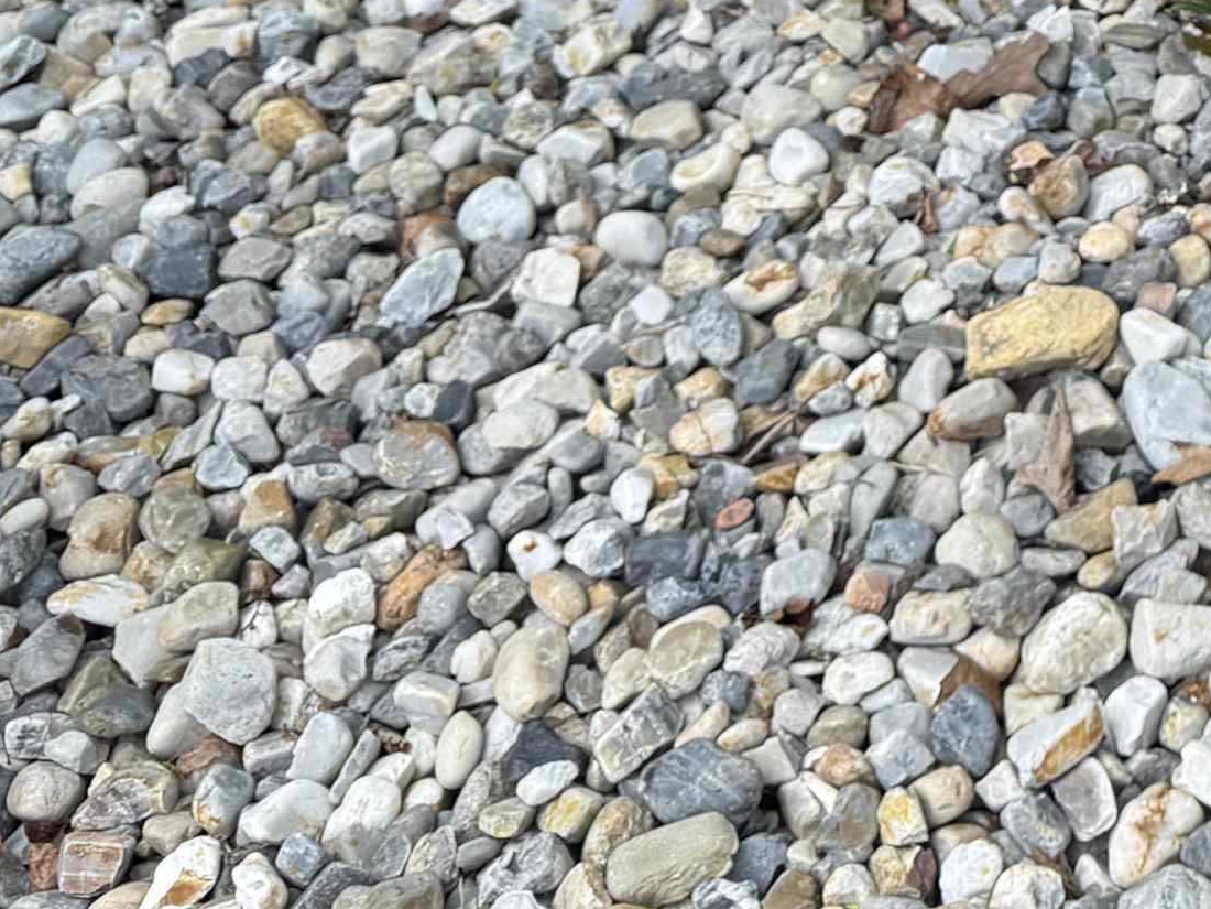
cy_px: -324
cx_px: 1514
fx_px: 2344
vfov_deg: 19.9
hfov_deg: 25.5
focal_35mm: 67
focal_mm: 6.76
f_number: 1.78
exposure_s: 1/1560
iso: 80
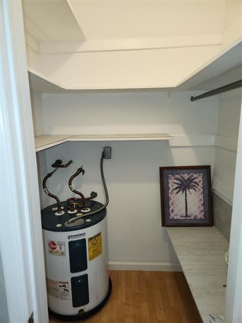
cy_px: 162
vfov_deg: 73.9
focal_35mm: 23
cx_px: 121
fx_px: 214
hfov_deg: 58.9
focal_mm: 5.4
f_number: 1.8
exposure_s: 1/60
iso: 80
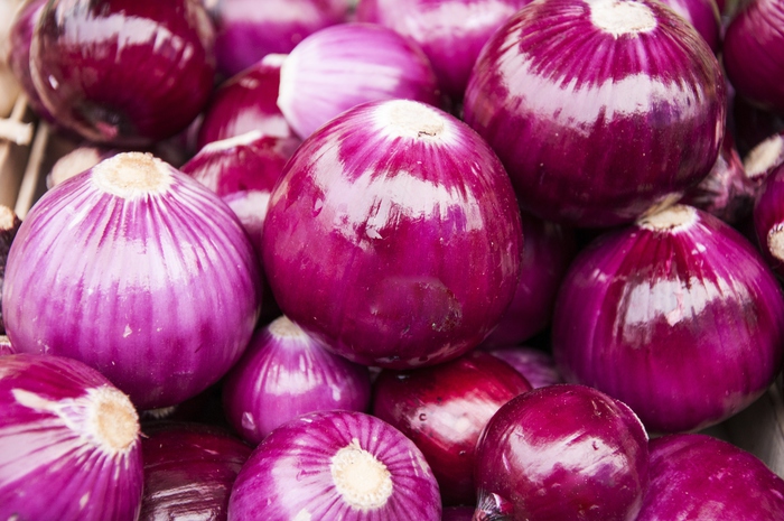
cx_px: 392
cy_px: 260
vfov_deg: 18.1
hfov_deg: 27.0
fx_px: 1631
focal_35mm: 75
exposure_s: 1/80
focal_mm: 50
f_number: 5
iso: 500
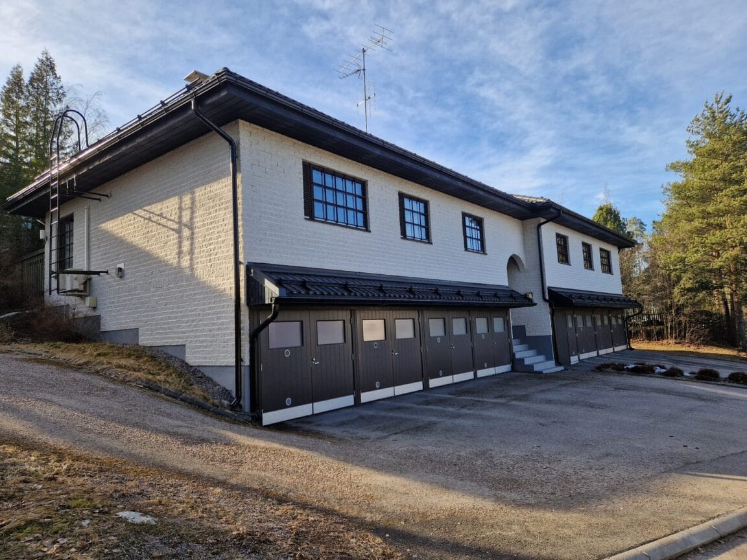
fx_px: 496
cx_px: 374
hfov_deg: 73.9
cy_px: 280
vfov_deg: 58.9
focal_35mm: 23
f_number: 1.8
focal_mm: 5.4
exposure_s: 1/664
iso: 50
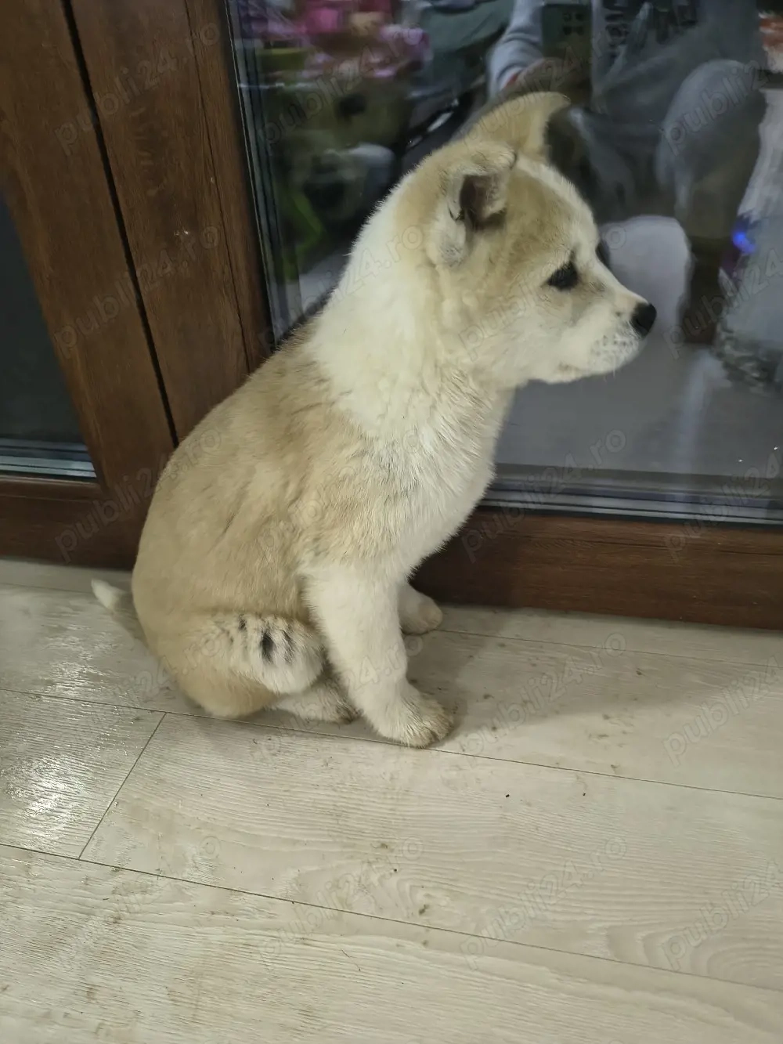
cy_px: 522
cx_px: 392
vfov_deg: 71.6
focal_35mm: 24
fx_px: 724
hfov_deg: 56.8
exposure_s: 1/33.3
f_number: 1.8
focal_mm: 5.56
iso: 1619
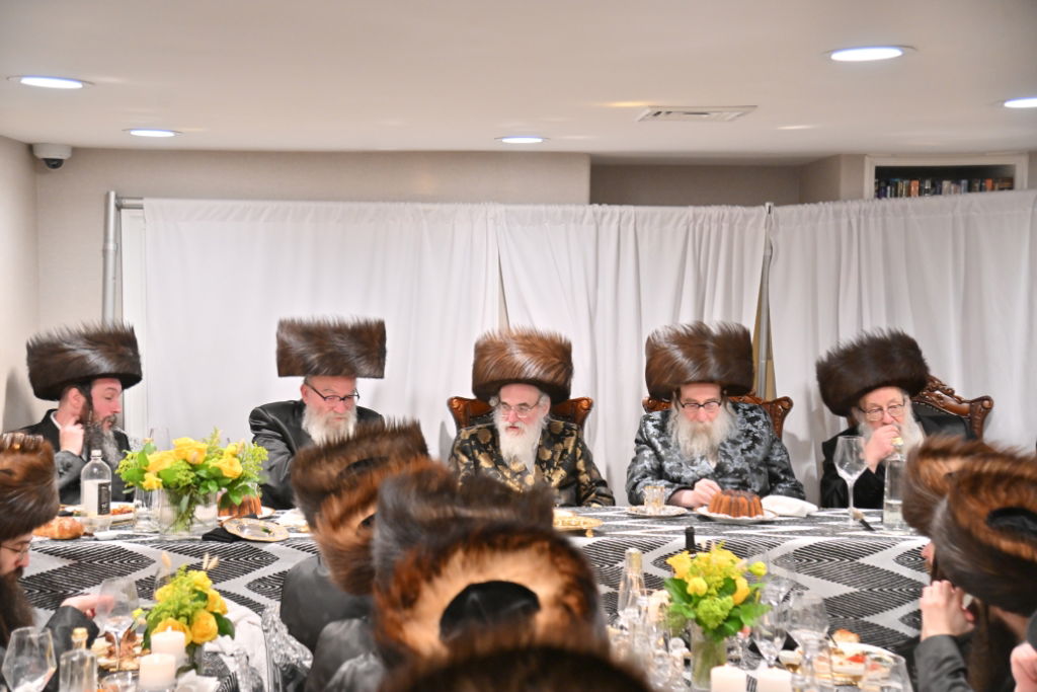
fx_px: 1383
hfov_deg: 41.1
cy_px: 346
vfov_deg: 28.1
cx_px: 518
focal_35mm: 48
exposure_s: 1/250
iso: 1250
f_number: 4
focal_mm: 48
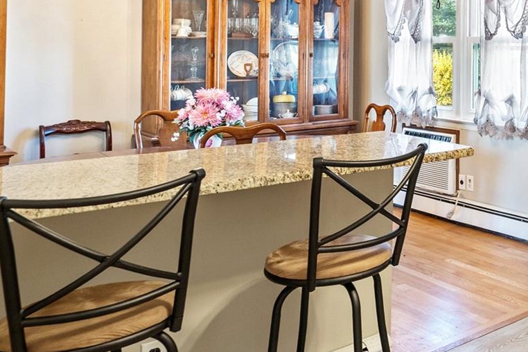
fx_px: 631
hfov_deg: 38.5
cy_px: 61
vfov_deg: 30.3
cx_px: 565
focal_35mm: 43
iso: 800
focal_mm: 16
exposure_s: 1/10
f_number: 5
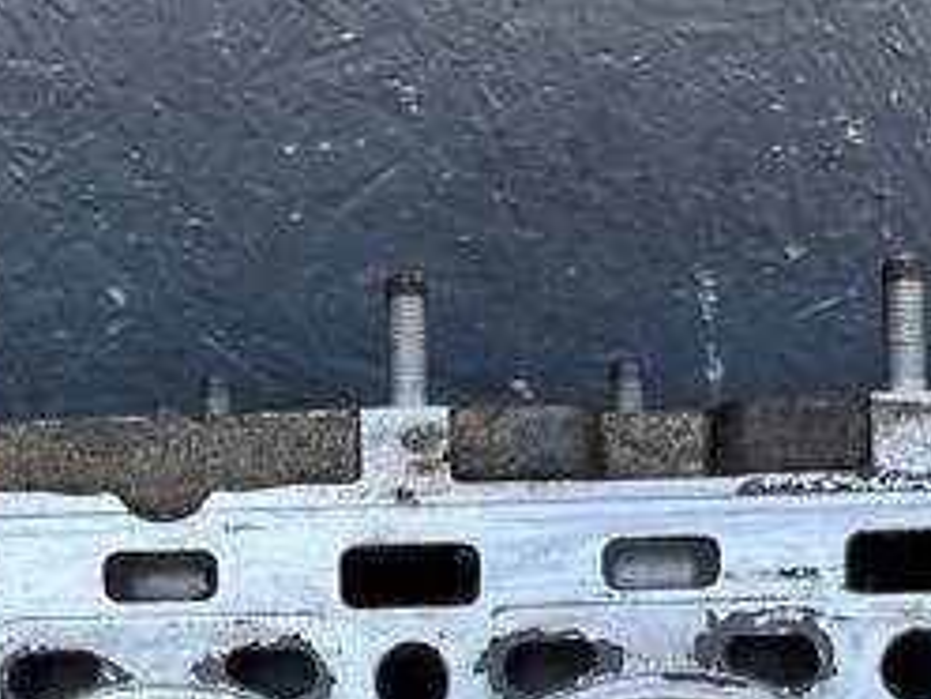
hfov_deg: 29.0
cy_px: 894
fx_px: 1802
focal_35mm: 67
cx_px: 424
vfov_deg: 20.2
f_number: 1.6
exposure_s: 1/350
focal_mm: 5.1
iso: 50
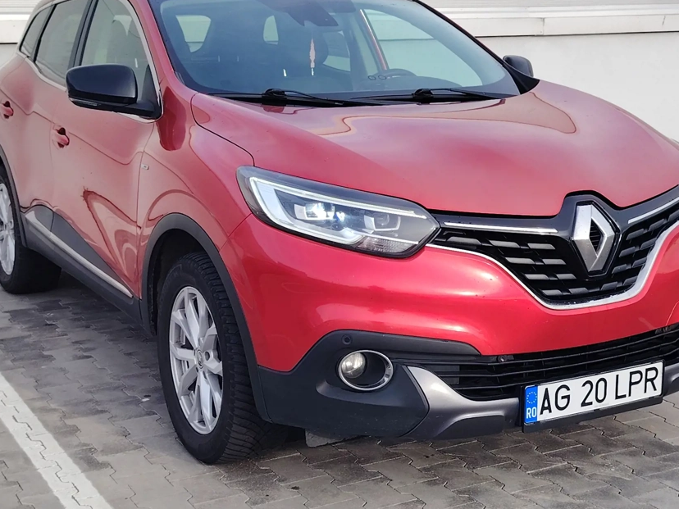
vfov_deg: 25.2
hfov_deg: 33.2
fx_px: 1138
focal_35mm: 58
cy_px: 228
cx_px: 380
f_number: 1.75
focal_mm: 5.25
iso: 100
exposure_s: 1/280
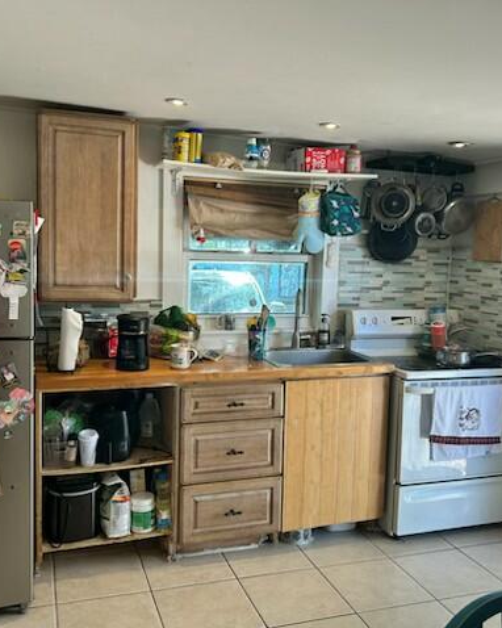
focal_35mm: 34
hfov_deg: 43.3
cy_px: 314
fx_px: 632
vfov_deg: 52.9
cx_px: 256
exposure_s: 1/120
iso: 50
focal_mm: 5.7
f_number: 1.5
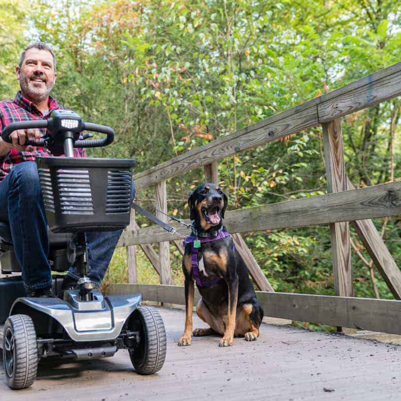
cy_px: 200
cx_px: 139
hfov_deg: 40.5
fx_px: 537
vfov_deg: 40.9
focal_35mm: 41
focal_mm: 32
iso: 1000
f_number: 3.2
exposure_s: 1/320
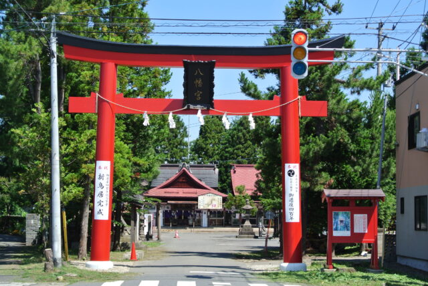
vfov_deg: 16.9
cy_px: 143
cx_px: 214
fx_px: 964
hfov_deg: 25.0
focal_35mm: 81
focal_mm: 30
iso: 100
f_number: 5.6
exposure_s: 1/320
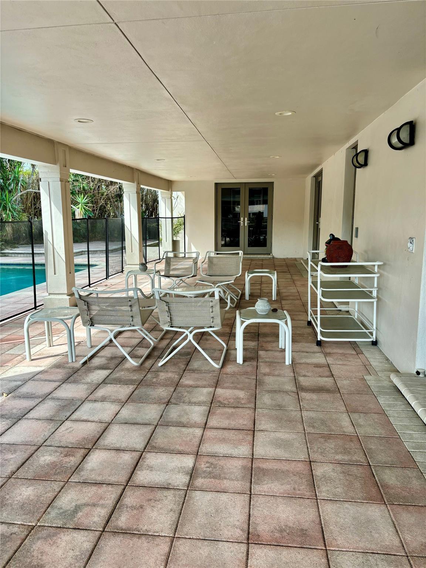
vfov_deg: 67.3
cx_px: 213
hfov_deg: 53.1
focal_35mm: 26
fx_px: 427
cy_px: 284
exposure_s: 1/274
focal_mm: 5.96
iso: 50
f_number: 1.6
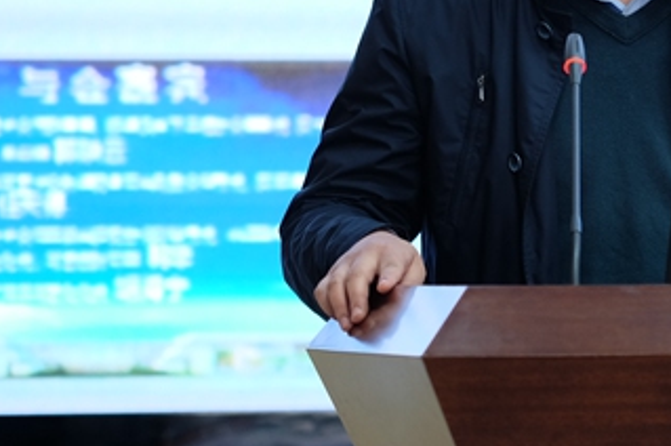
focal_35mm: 339
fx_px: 6312
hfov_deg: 6.1
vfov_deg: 4.0
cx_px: 675
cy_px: 68
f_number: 2
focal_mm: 90
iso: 500
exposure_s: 1/180
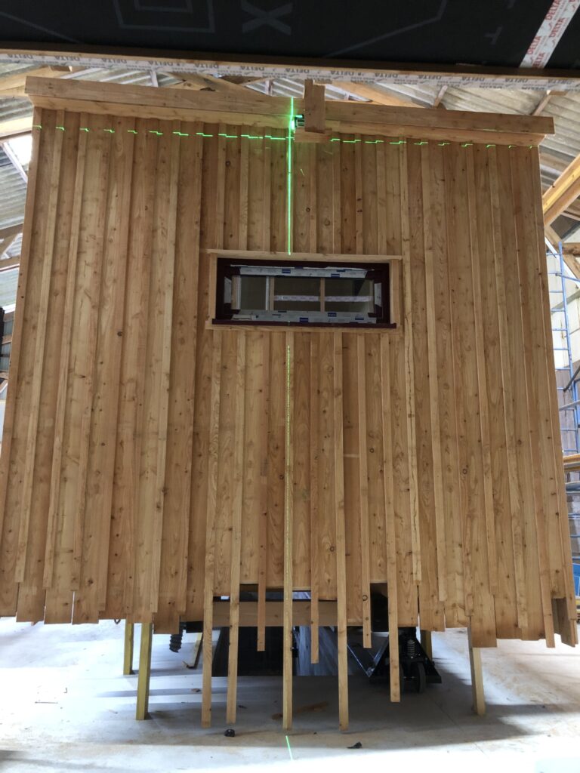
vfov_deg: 63.4
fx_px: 626
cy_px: 386
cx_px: 290
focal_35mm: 28
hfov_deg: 49.7
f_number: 1.8
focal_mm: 3.99
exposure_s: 1/4
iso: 100
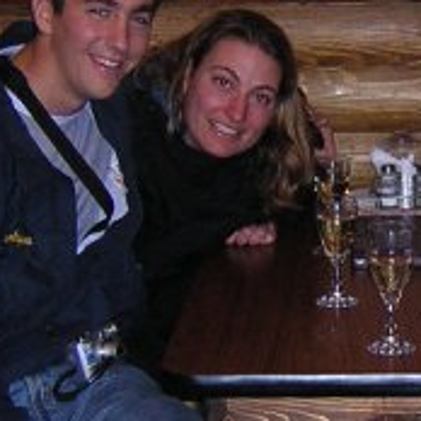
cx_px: 472
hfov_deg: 14.5
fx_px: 1610
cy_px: 177
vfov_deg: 14.9
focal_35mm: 117
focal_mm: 4.7
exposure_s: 1/60.1
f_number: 2.6
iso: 259
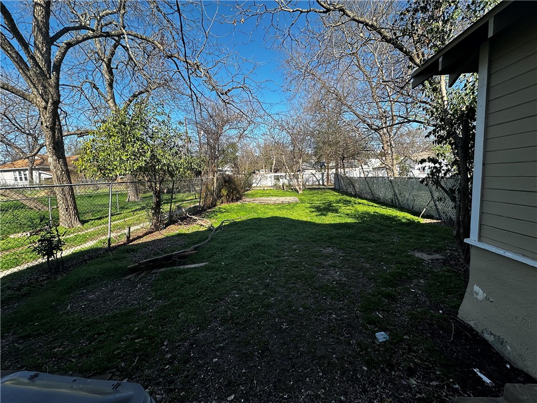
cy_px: 202
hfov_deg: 102.1
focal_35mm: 14
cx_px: 268
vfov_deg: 85.7
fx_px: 217
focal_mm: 2.22
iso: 40
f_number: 2.2
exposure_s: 1/673
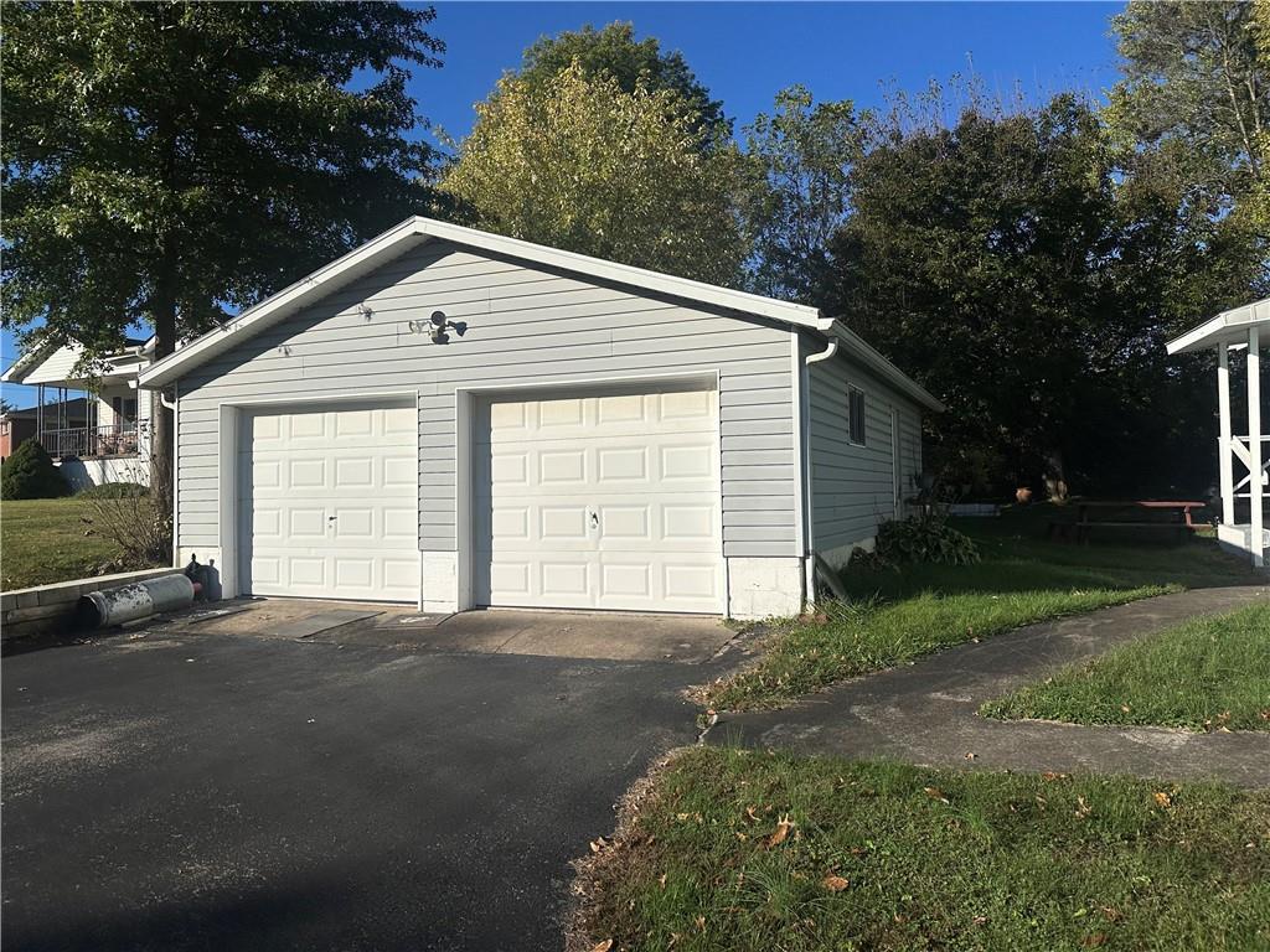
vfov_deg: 56.8
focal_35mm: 24
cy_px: 476
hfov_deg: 71.6
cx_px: 635
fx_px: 881
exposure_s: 1/18519
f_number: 1.78
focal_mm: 6.86
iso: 100
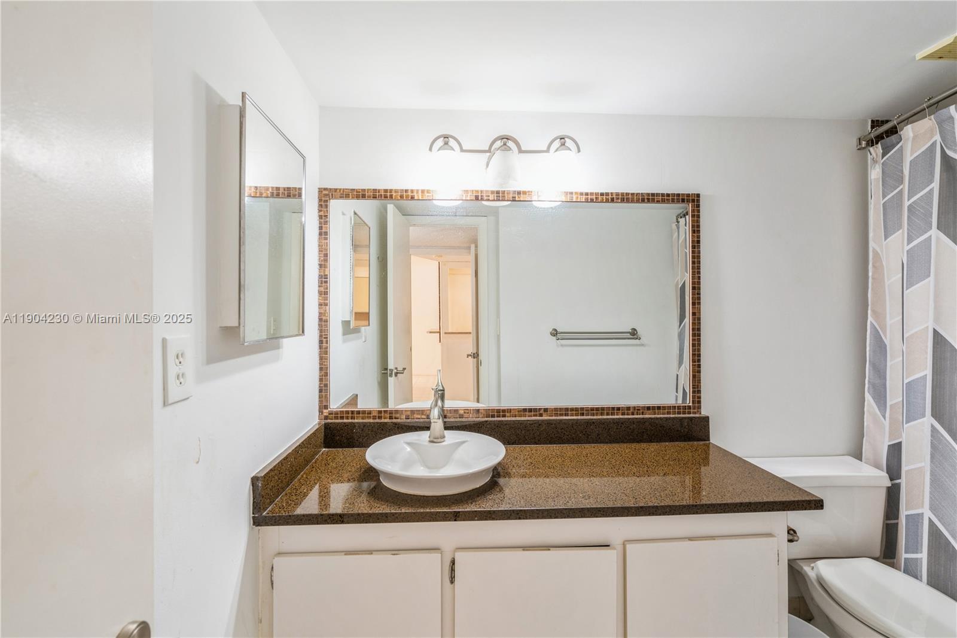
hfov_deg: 96.7
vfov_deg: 73.7
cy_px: 319
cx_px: 478
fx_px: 425
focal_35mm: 16
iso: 320
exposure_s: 1/4
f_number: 8
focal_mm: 16
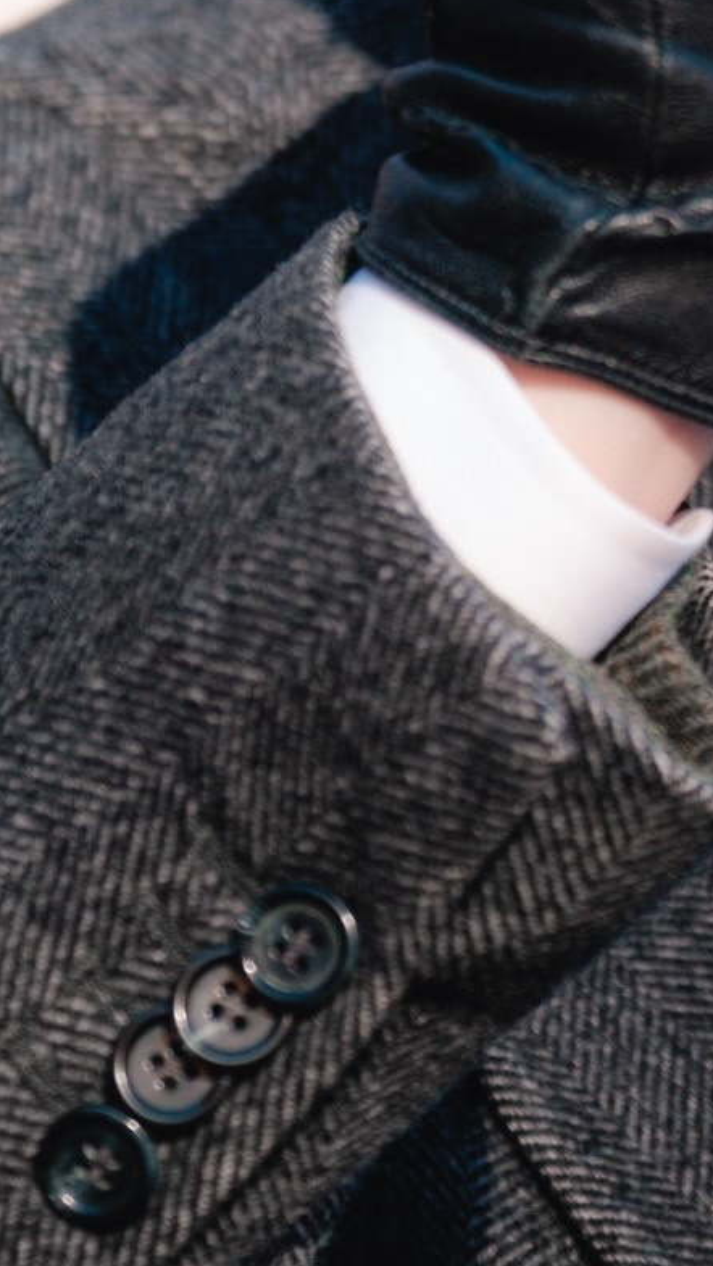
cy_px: -229
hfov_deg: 3.3
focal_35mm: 372
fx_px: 12494
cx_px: 1158
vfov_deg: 5.8
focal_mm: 80.4
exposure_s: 1/400
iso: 640
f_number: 3.6
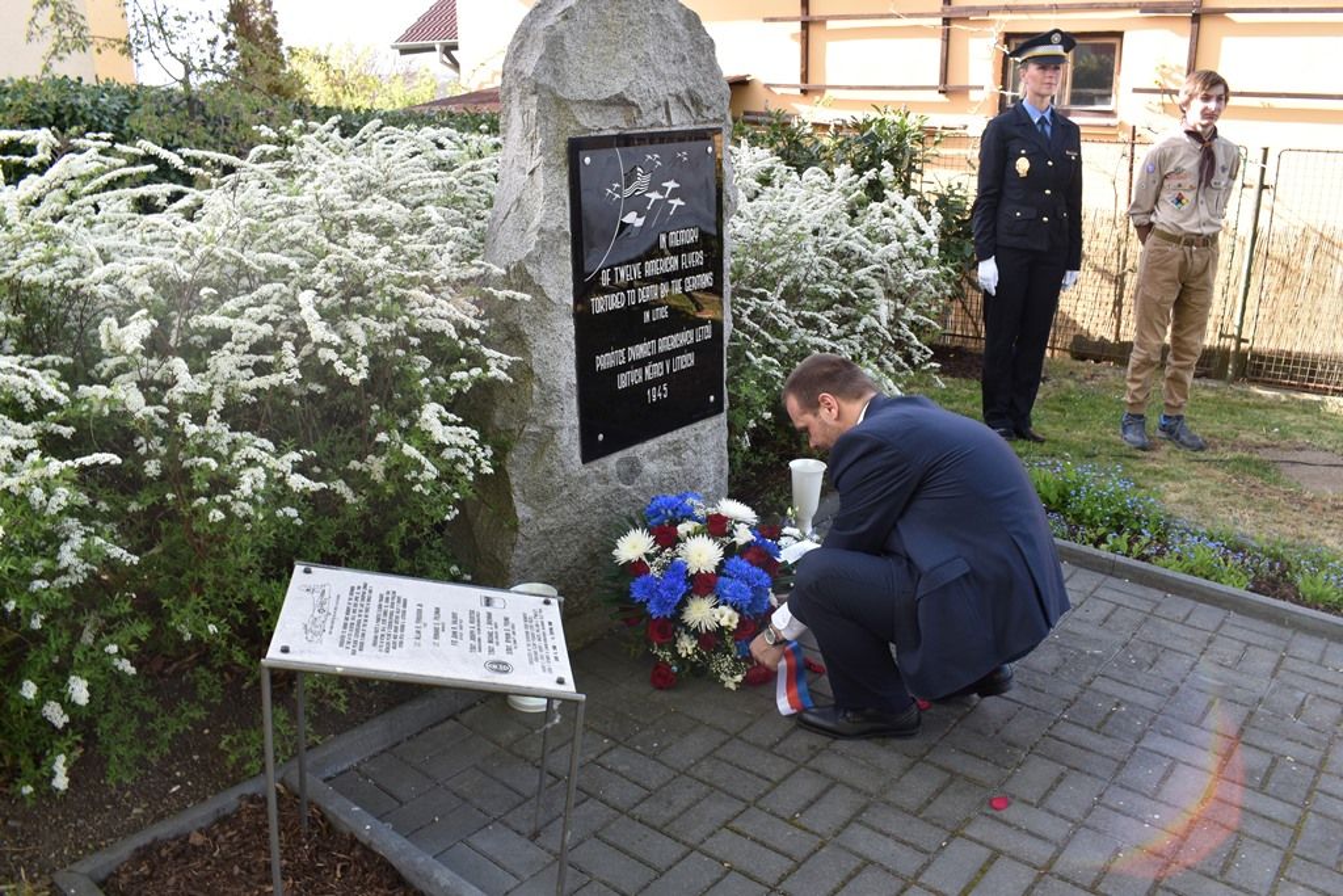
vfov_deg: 47.9
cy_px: 448
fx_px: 1007
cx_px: 672
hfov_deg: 67.4
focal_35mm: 27
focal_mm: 18
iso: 100
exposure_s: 1/30
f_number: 8
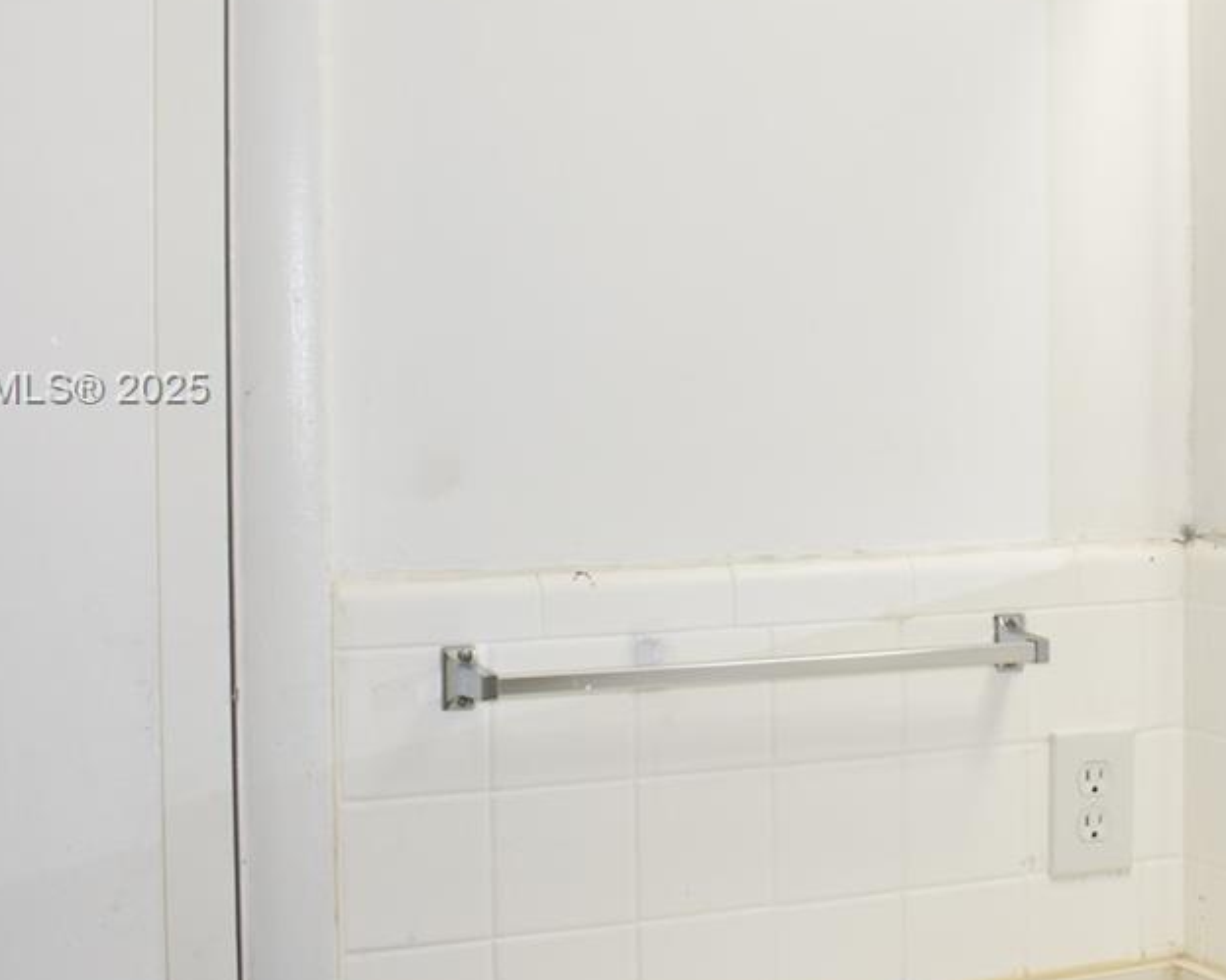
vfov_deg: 23.4
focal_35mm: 65
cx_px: 1151
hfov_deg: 27.8
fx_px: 2358
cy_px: 391
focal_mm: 18
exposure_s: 1/125
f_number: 3.5
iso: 320
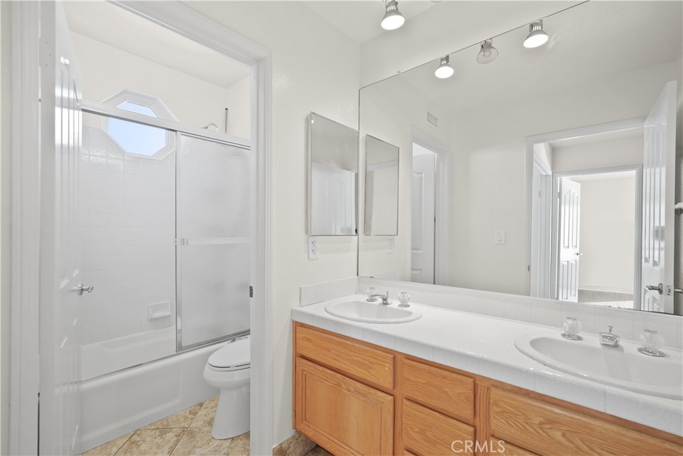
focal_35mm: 16
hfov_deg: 96.7
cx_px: 342
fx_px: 304
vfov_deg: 73.8
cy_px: 228
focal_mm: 16
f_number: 4
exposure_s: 1/15
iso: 800
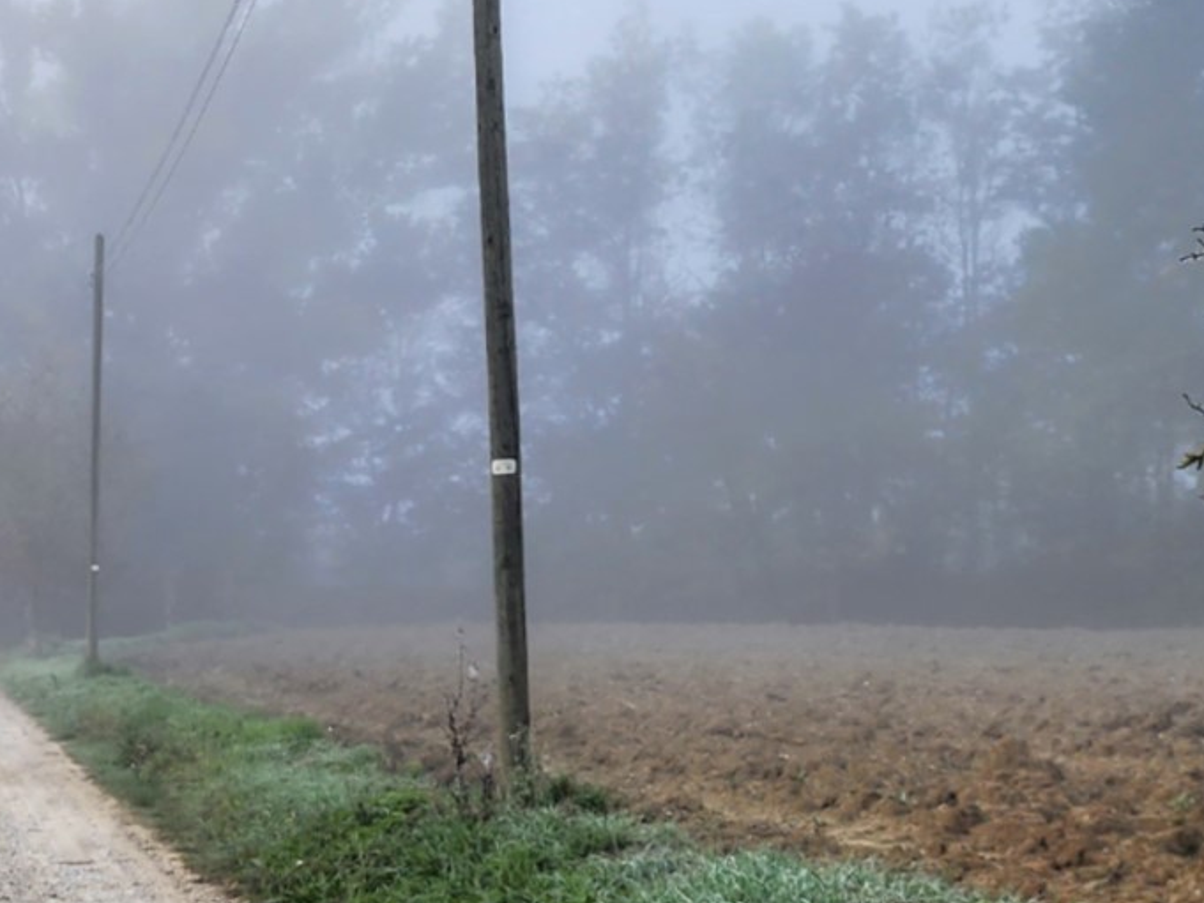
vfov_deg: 18.0
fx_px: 2818
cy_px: 733
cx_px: -141
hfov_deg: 22.6
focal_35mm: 81
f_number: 1.8
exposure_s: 1/180
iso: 25
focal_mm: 6.4
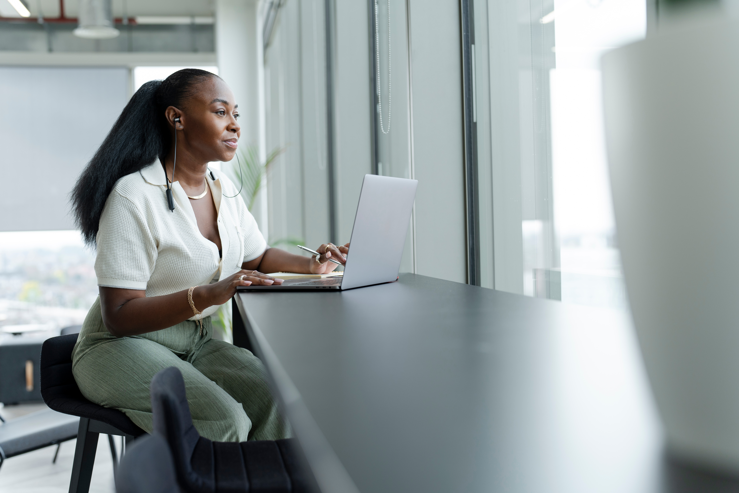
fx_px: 1026
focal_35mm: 50
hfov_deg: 39.6
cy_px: 246
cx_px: 370
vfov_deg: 27.0
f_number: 2.5
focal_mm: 50
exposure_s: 1/320
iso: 200
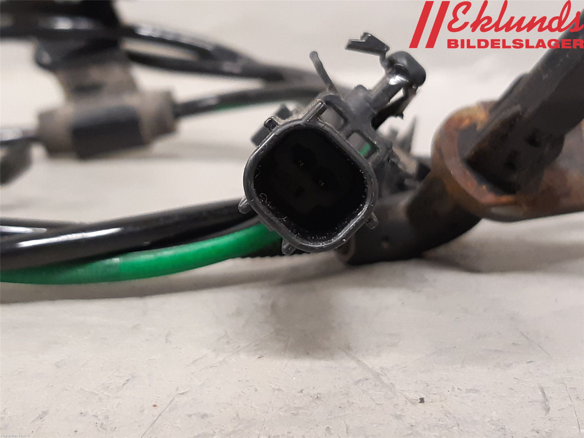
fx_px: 439
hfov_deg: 67.3
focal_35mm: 26
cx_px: 292
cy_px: 219
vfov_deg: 53.1
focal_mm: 3.93
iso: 250
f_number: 1.7
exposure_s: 1/33
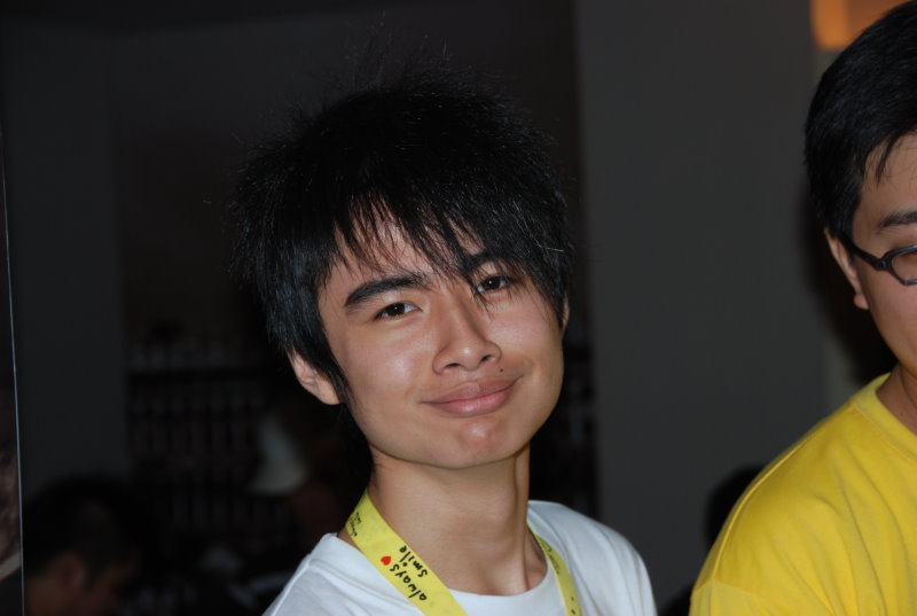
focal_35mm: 105
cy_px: 308
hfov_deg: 19.4
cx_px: 458
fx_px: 2680
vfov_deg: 13.1
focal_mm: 70
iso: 200
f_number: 5
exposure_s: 1/60
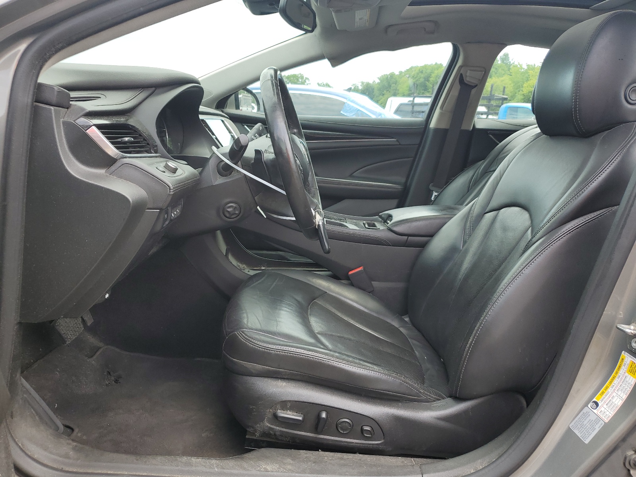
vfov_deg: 53.1
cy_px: 238
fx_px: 478
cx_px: 318
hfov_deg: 67.3
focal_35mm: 26
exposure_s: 1/500
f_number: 1.5
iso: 50
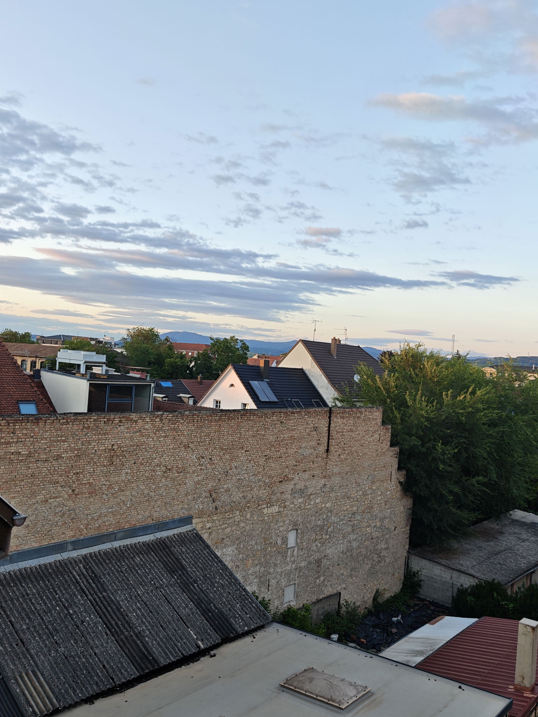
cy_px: 358
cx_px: 269
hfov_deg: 45.4
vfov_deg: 58.3
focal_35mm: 31
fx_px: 642
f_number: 1.62
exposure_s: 1/144
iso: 50
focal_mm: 6.55
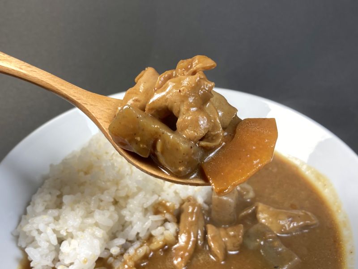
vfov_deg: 49.8
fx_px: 290
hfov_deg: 63.4
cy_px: 134
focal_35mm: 28
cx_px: 179
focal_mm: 3.99
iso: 32
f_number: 1.8
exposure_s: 1/120
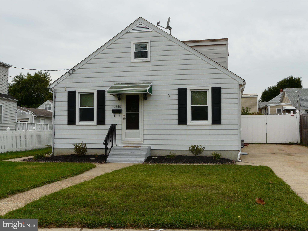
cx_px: 154
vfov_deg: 36.8
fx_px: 347
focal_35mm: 39
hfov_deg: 47.9
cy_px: 116
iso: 100
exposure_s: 1/200
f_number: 5.6
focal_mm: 6.4
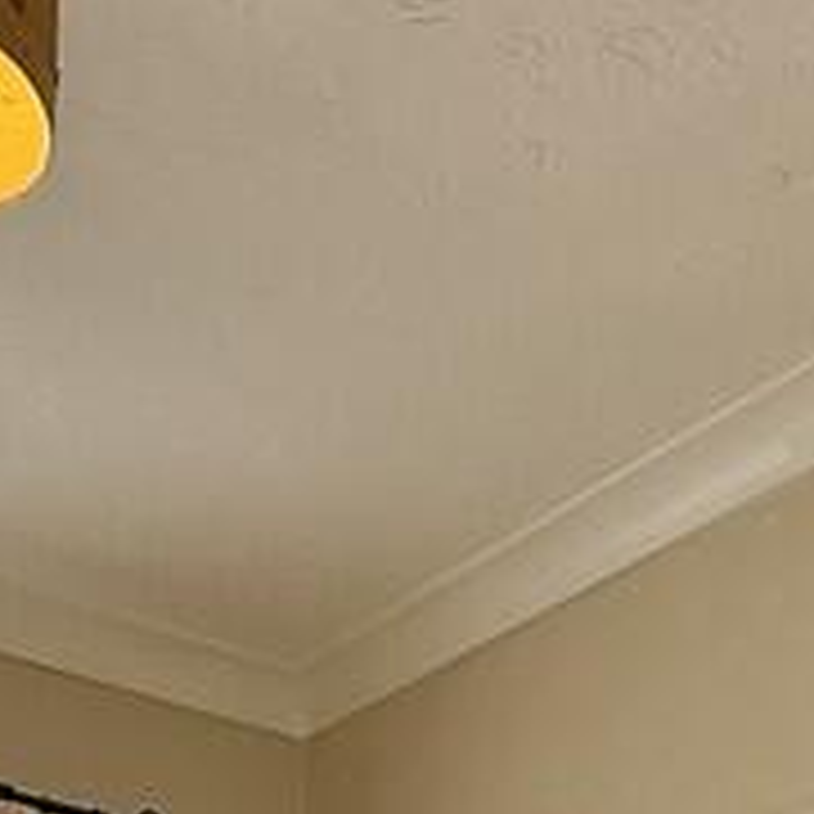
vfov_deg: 18.9
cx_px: 315
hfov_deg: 24.6
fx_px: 1862
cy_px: 1466
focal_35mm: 70
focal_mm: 2.22
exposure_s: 1/99
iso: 80
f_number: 2.2
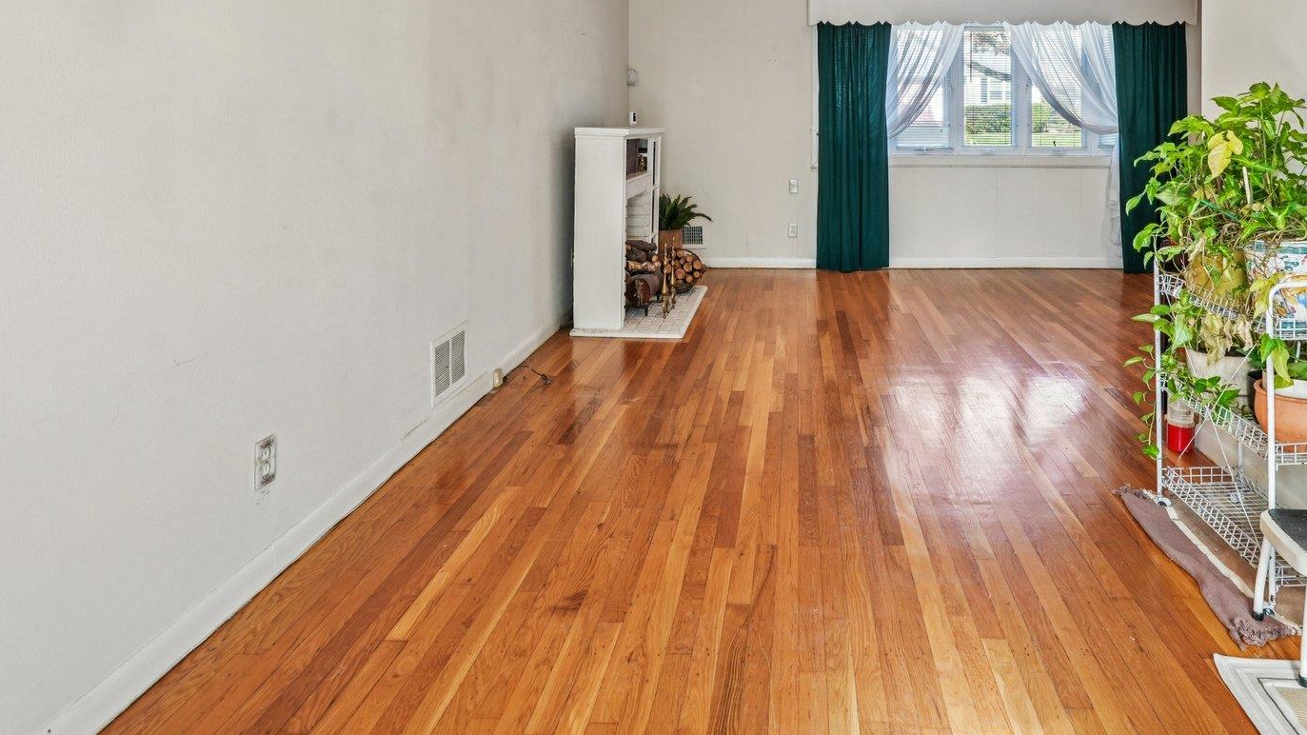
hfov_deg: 72.5
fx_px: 866
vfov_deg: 43.2
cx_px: 834
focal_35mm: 25
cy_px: 119
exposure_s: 1/15
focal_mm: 16
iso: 400
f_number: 8
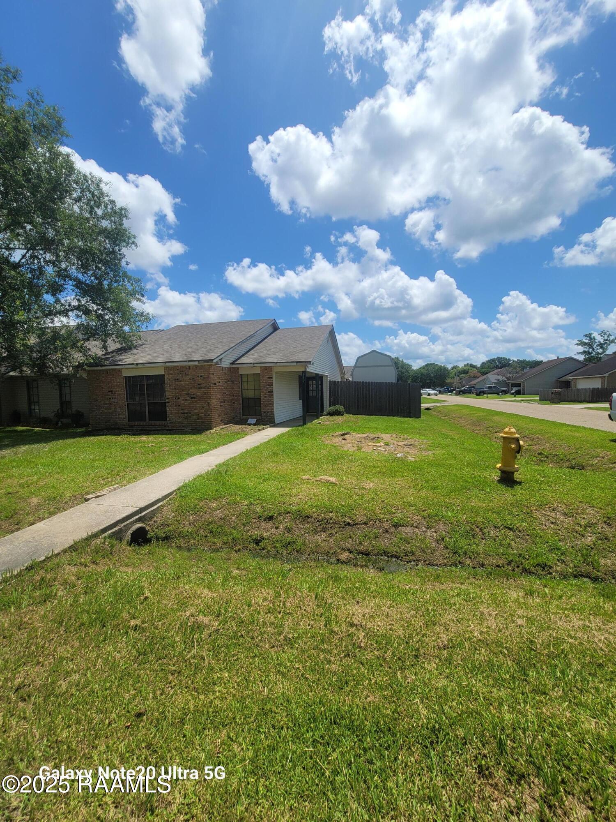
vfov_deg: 106.2
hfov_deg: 89.9
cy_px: 411
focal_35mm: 13
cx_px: 308
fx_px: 308
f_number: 2.2
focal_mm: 2.2
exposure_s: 1/2921
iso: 64
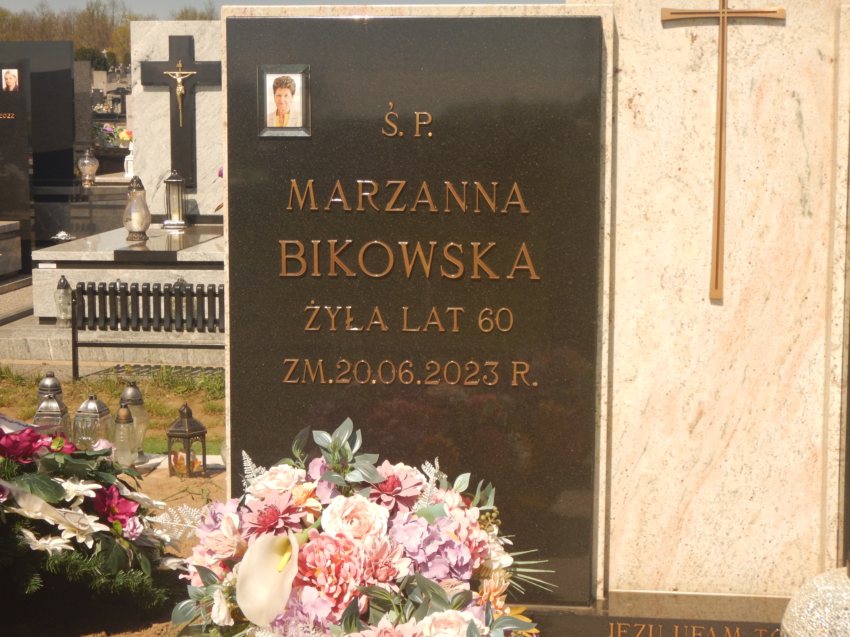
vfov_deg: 24.0
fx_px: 1498
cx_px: 425
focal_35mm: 61
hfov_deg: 31.7
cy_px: 318
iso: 125
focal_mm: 11
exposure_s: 1/800
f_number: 4.4
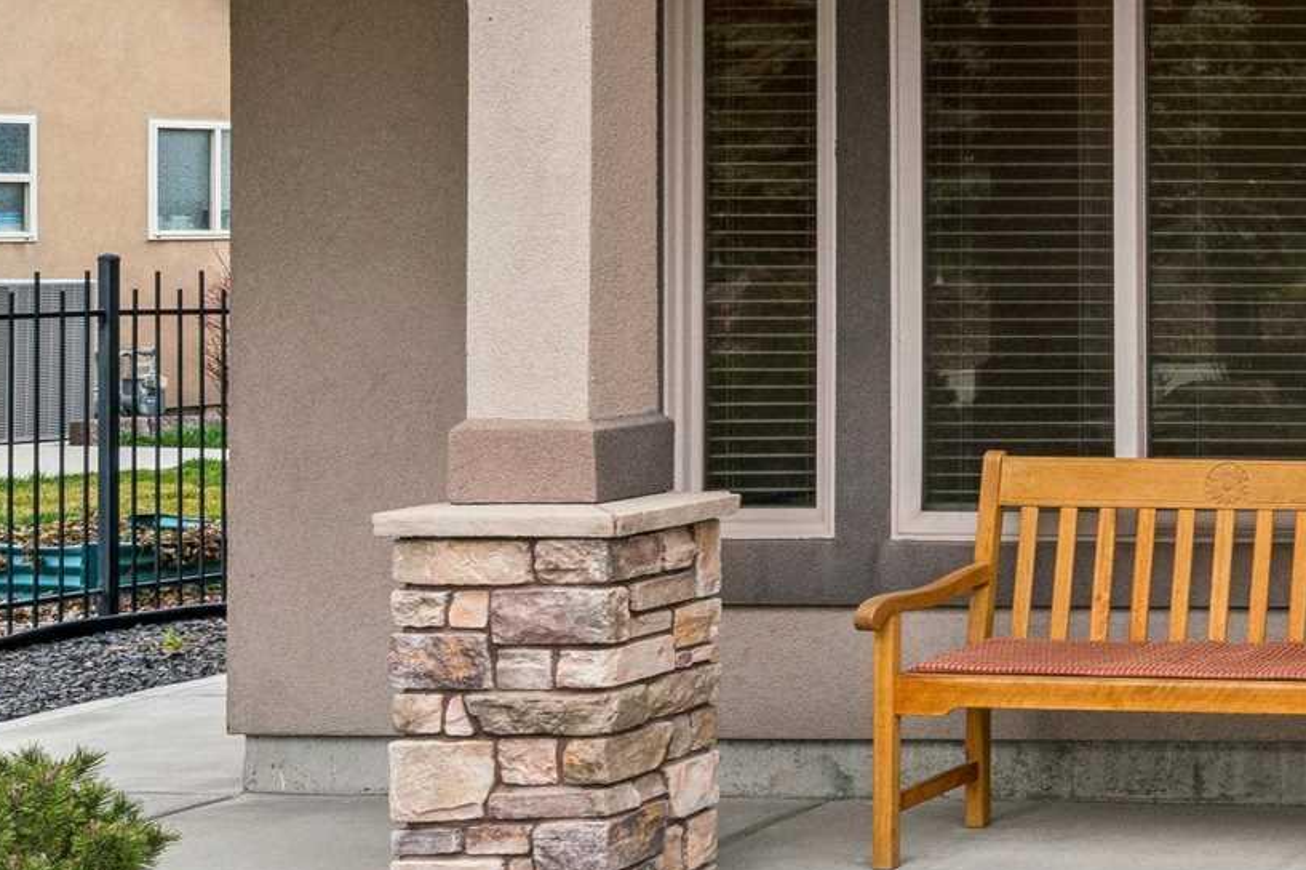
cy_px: 202
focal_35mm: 80
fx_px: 2892
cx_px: 2305
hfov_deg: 19.5
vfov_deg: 17.0
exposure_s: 1/50
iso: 400
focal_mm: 21.2
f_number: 13
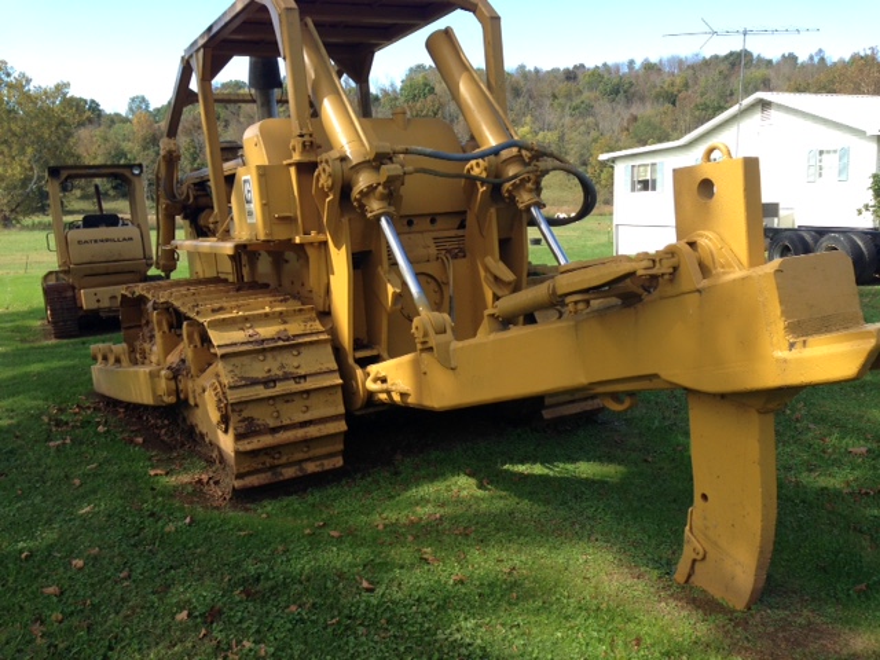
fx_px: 839
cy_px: 330
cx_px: 440
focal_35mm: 33
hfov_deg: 55.4
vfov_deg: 42.9
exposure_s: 1/387
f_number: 2.4
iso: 50
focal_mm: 4.12
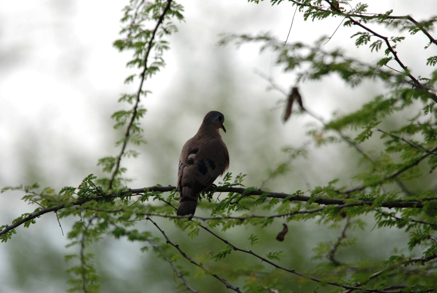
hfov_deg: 2.7
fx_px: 9115
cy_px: 146
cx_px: 218
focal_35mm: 750
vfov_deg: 1.8
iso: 400
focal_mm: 500
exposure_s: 1/500
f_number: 6.3
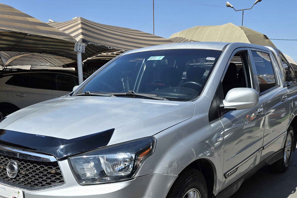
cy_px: 173
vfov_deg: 33.4
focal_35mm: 38
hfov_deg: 50.7
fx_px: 313
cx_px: 142
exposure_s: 1/670
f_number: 1.7
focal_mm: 6.3
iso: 12
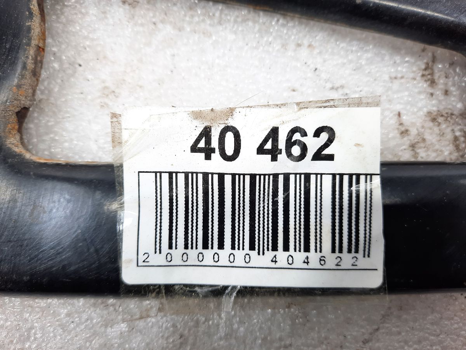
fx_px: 337
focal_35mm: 25
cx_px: 233
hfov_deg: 69.4
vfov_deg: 54.9
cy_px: 175
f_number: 2
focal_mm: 4.6
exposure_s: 1/50
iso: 64
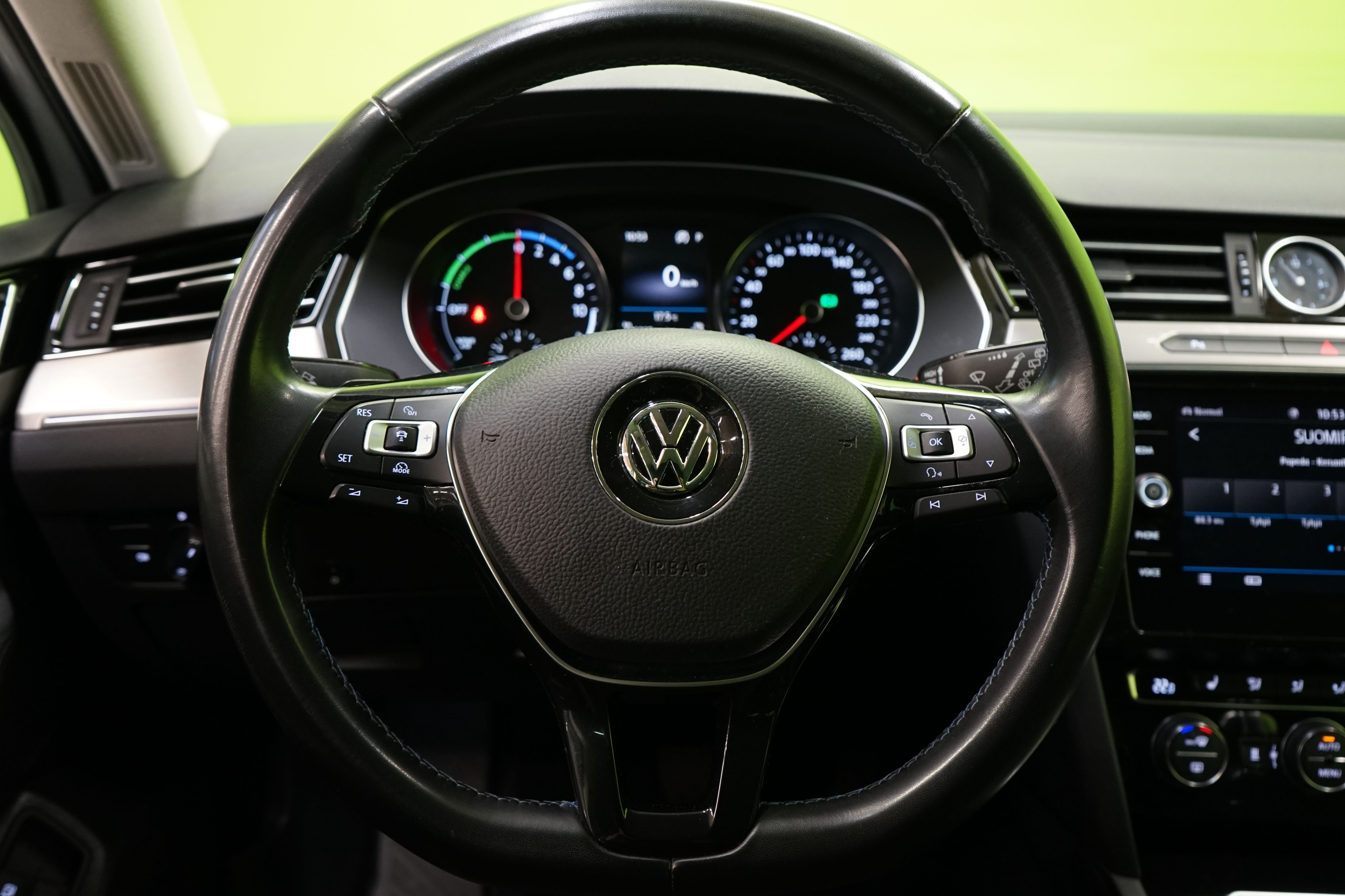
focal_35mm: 33
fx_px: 1233
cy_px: 448
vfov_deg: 40.0
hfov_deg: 57.2
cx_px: 672
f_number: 5.6
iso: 1600
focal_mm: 33
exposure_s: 1/15
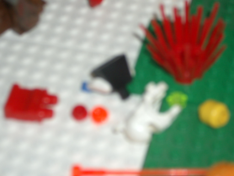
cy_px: 88
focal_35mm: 105
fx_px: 710
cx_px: 117
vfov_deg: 14.1
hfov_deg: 18.7
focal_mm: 17.4
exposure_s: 1/40
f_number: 4.8
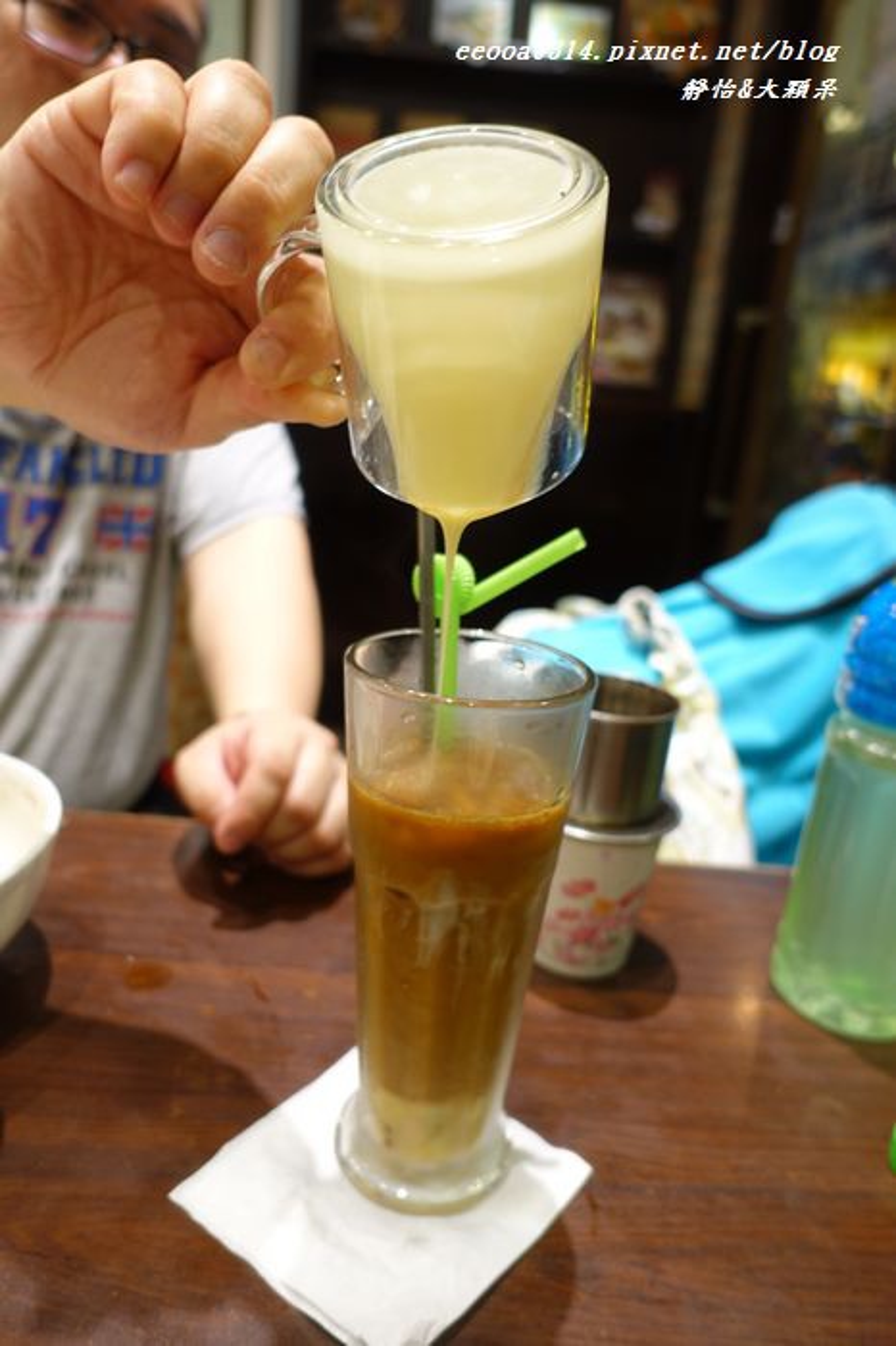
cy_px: 673
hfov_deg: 53.1
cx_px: 448
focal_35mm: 24
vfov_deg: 73.8
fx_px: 897
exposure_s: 1/30
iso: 250
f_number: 1.8
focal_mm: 8.8
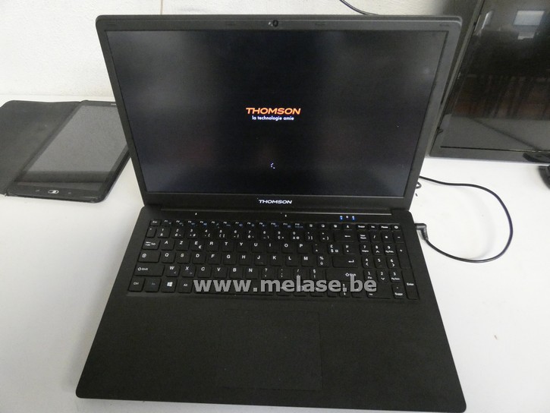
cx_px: 275
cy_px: 206
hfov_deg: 81.7
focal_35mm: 20
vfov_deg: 66.0
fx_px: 318
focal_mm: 3.6
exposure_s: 1/40
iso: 1600
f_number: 2.8
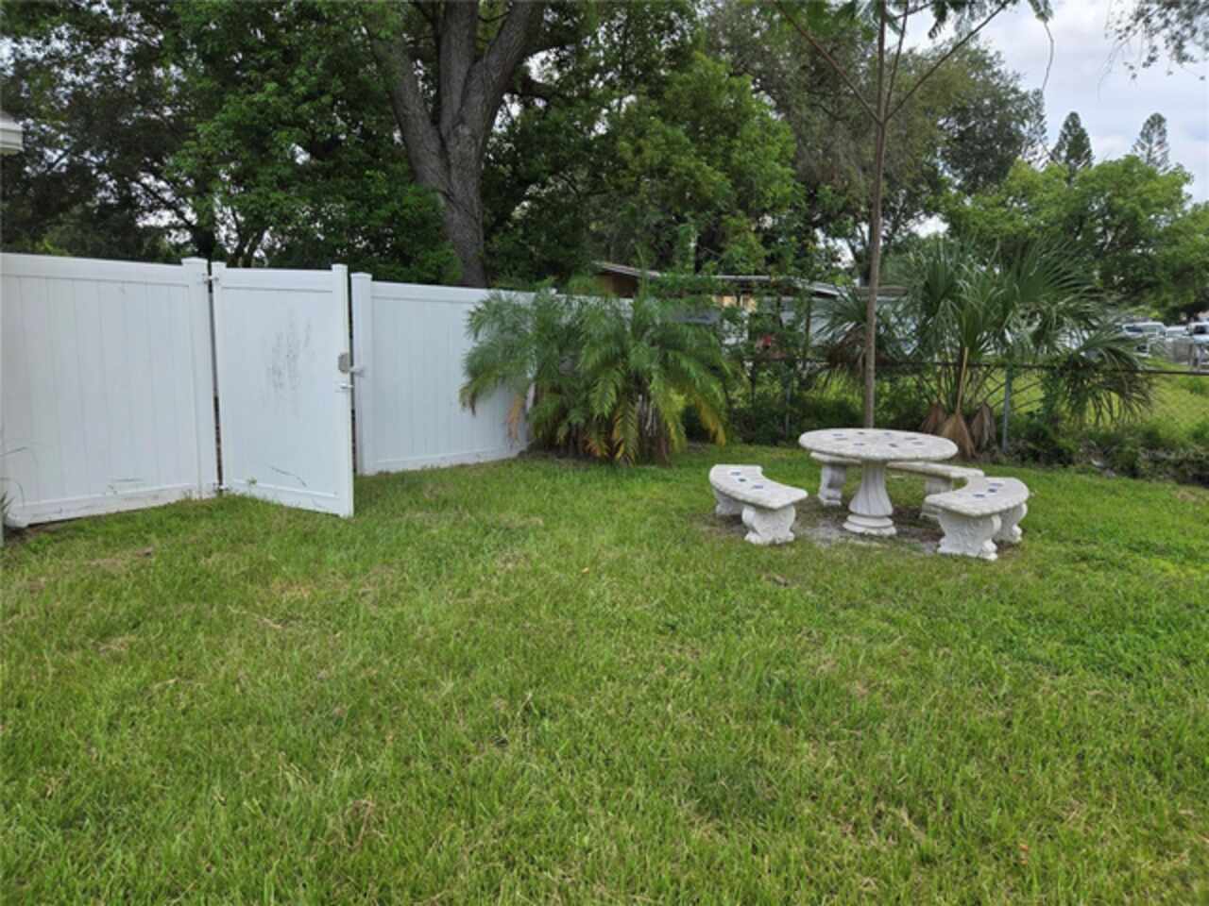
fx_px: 803
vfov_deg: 58.9
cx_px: 604
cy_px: 453
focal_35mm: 23
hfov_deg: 73.9
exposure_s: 1/880
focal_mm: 5.4
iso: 25
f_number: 1.8
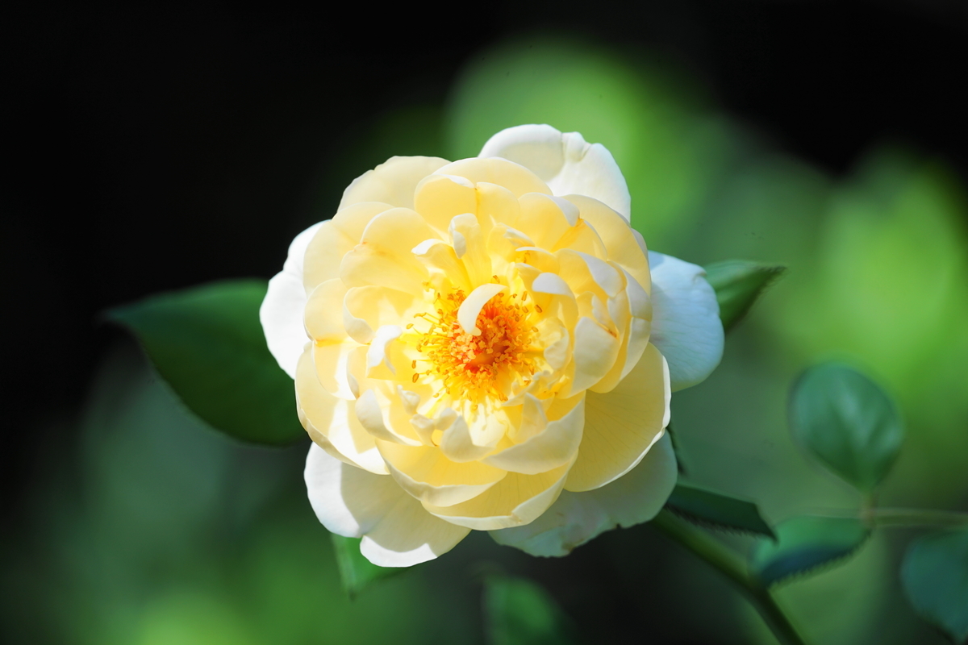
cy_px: 322
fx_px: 8066
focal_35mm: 300
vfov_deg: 4.6
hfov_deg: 6.9
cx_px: 484
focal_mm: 300
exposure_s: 1/320
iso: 125
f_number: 5.6
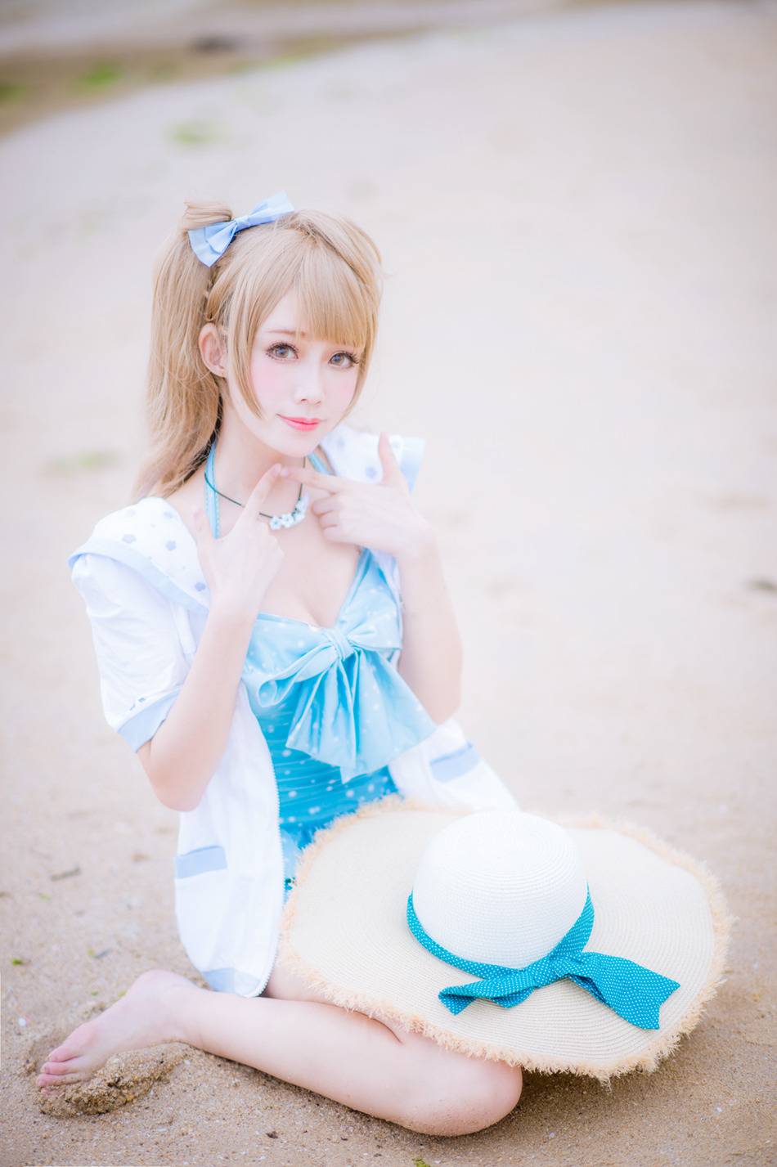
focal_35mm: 85
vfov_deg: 23.9
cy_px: 584
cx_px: 388
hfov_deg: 16.1
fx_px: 2754
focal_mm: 85
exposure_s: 1/200
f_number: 1.4
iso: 160
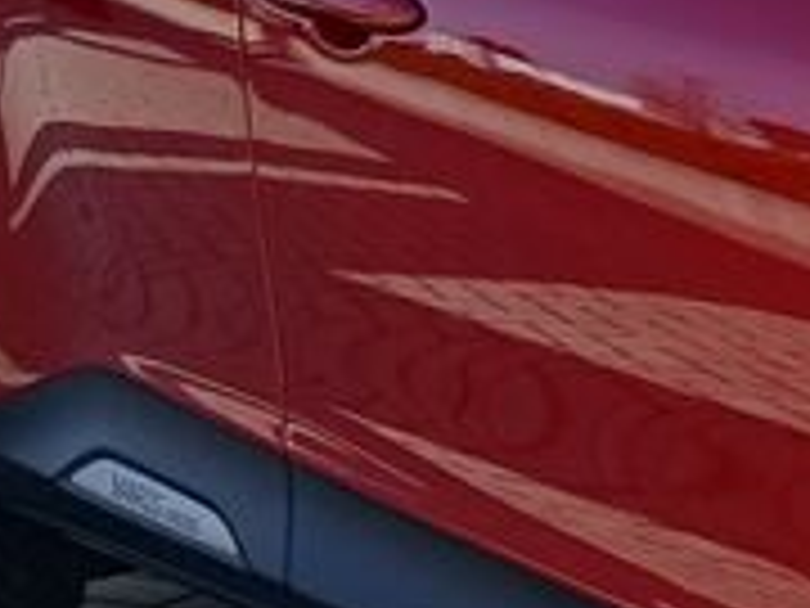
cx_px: 1656
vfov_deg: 10.0
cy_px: 491
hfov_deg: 11.8
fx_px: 3463
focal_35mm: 148
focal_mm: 3.98
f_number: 1.8
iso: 20
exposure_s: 1/253
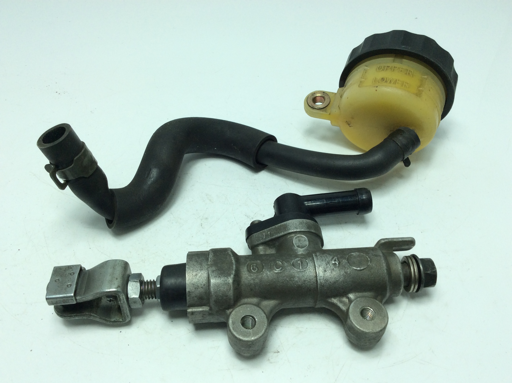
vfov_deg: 44.1
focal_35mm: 32
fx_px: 473
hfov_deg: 56.9
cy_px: 192
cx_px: 256
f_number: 2.4
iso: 32
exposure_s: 1/381
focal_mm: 3.3
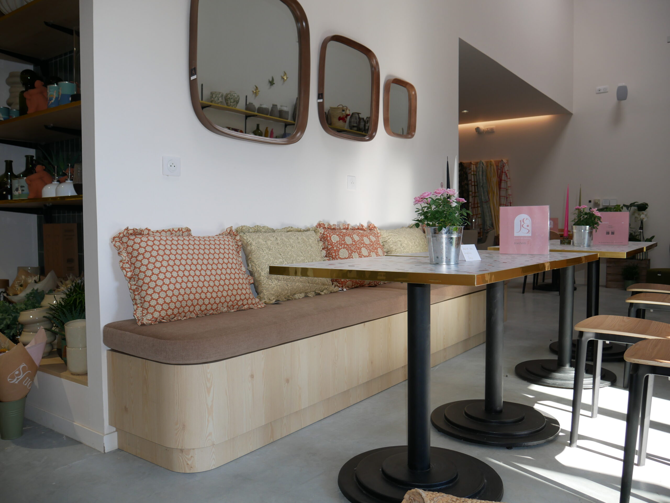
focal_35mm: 30
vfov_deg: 46.8
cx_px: 335
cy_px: 252
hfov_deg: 59.9
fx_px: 581
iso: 200
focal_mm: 15
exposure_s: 1/125
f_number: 4.5
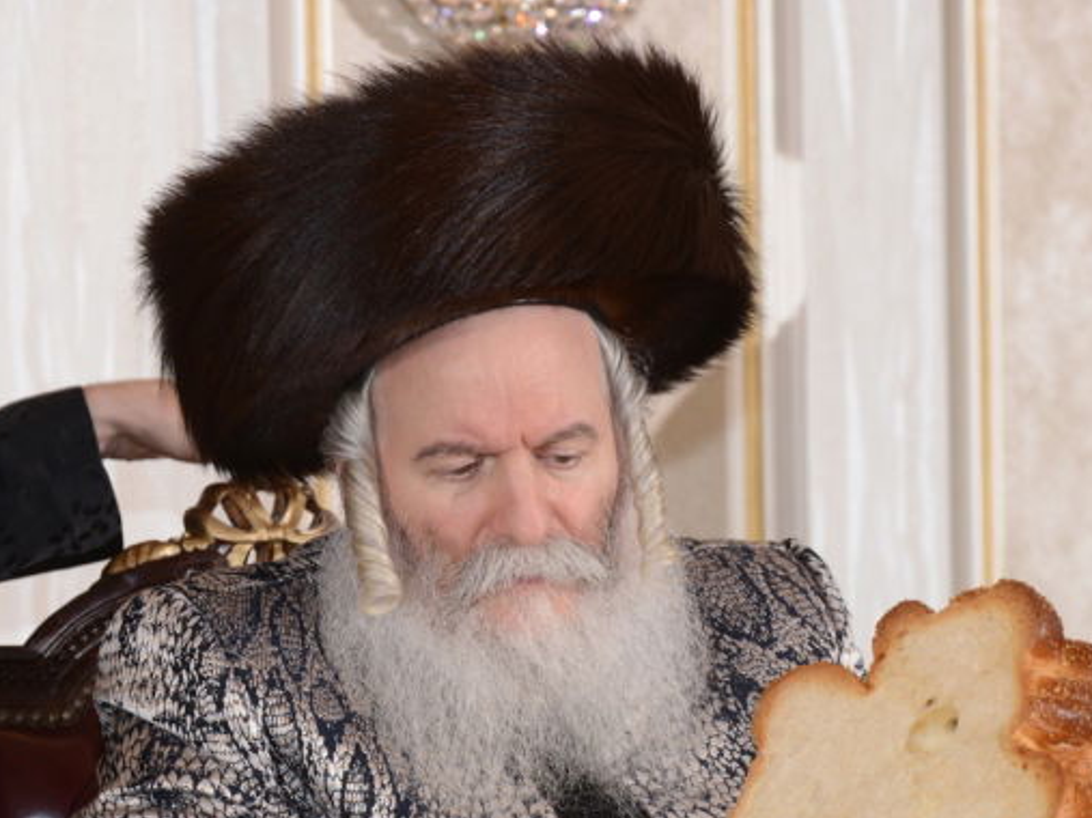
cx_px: 737
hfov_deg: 6.6
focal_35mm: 301
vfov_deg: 4.9
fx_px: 9493
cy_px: 574
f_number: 10
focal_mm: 155
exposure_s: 1/160
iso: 400
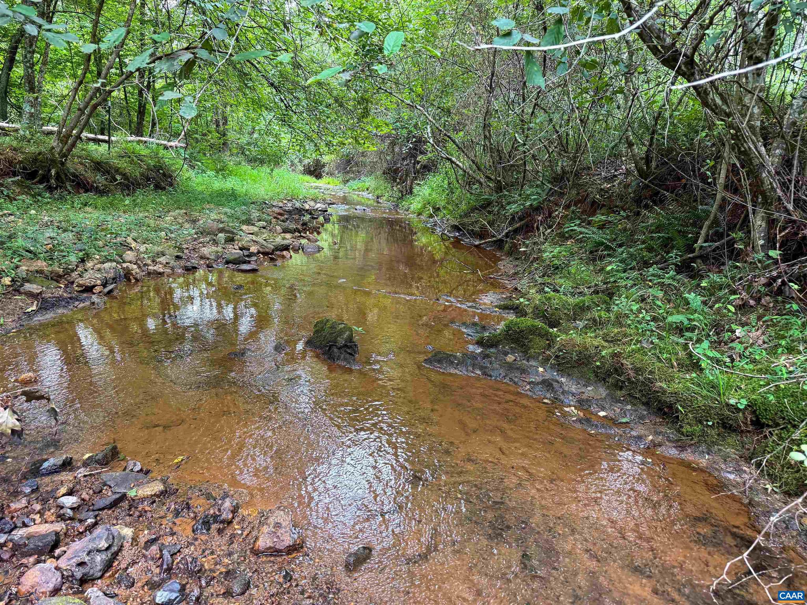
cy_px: 302
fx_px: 560
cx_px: 404
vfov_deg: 56.8
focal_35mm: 24
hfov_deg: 71.6
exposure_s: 1/80
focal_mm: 6.76
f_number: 1.8
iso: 200
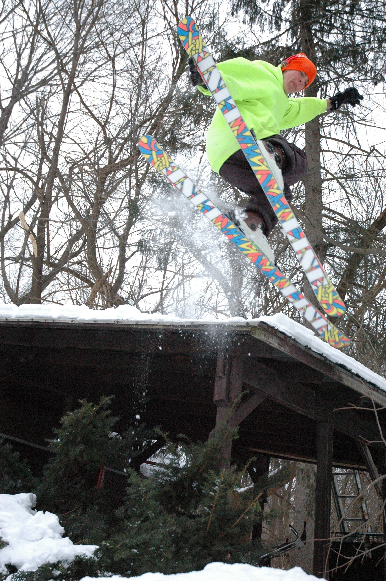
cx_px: 193
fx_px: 822
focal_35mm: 51
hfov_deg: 26.4
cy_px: 290
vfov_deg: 38.9
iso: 1600
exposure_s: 1/250
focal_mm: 34
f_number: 4.2
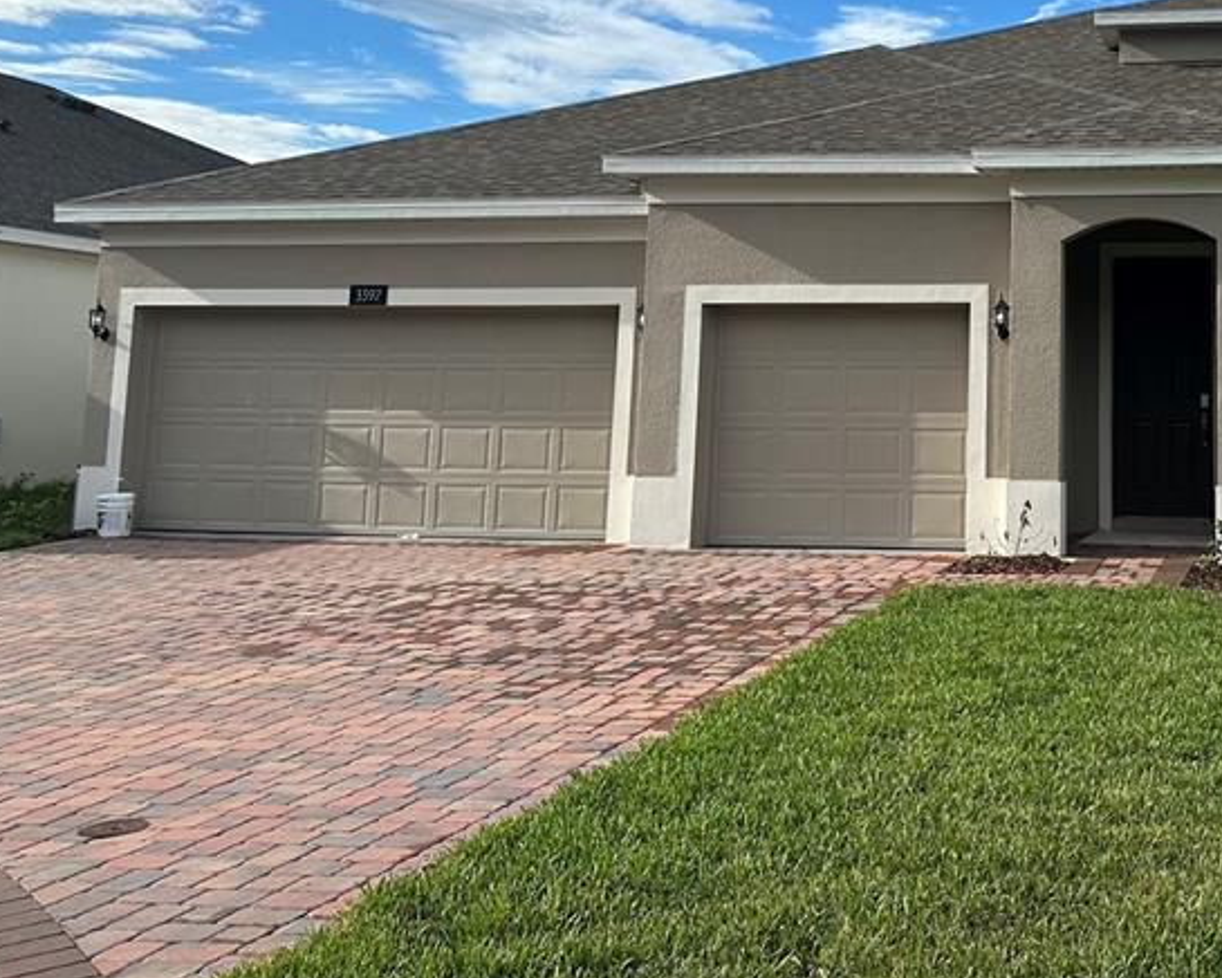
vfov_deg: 33.2
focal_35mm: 44
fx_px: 1591
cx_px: 1061
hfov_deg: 39.5
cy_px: 195
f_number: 1.78
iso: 80
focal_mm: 6.86
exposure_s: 1/4762
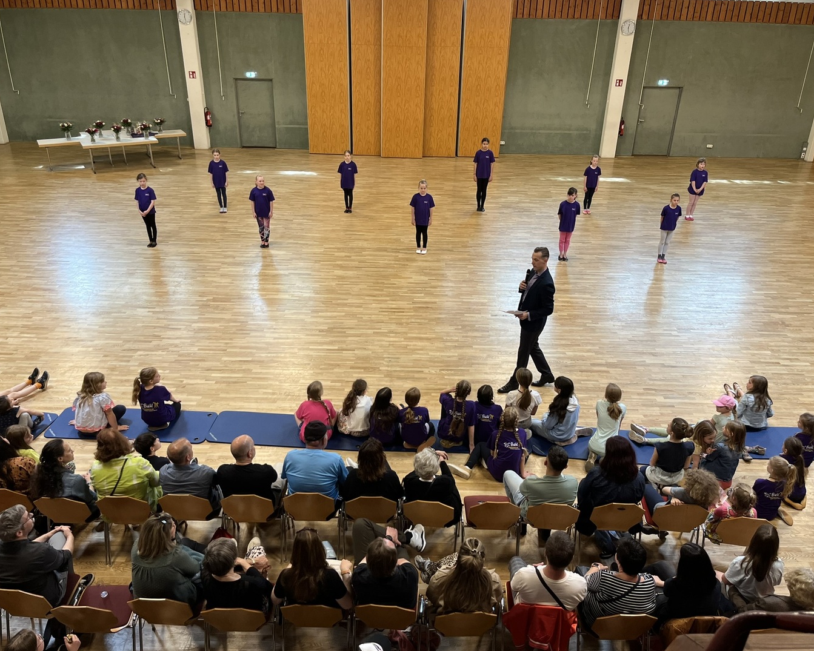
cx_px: 401
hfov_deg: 62.2
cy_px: 319
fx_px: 675
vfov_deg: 51.5
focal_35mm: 28
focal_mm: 5.1
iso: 125
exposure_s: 1/121
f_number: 1.6
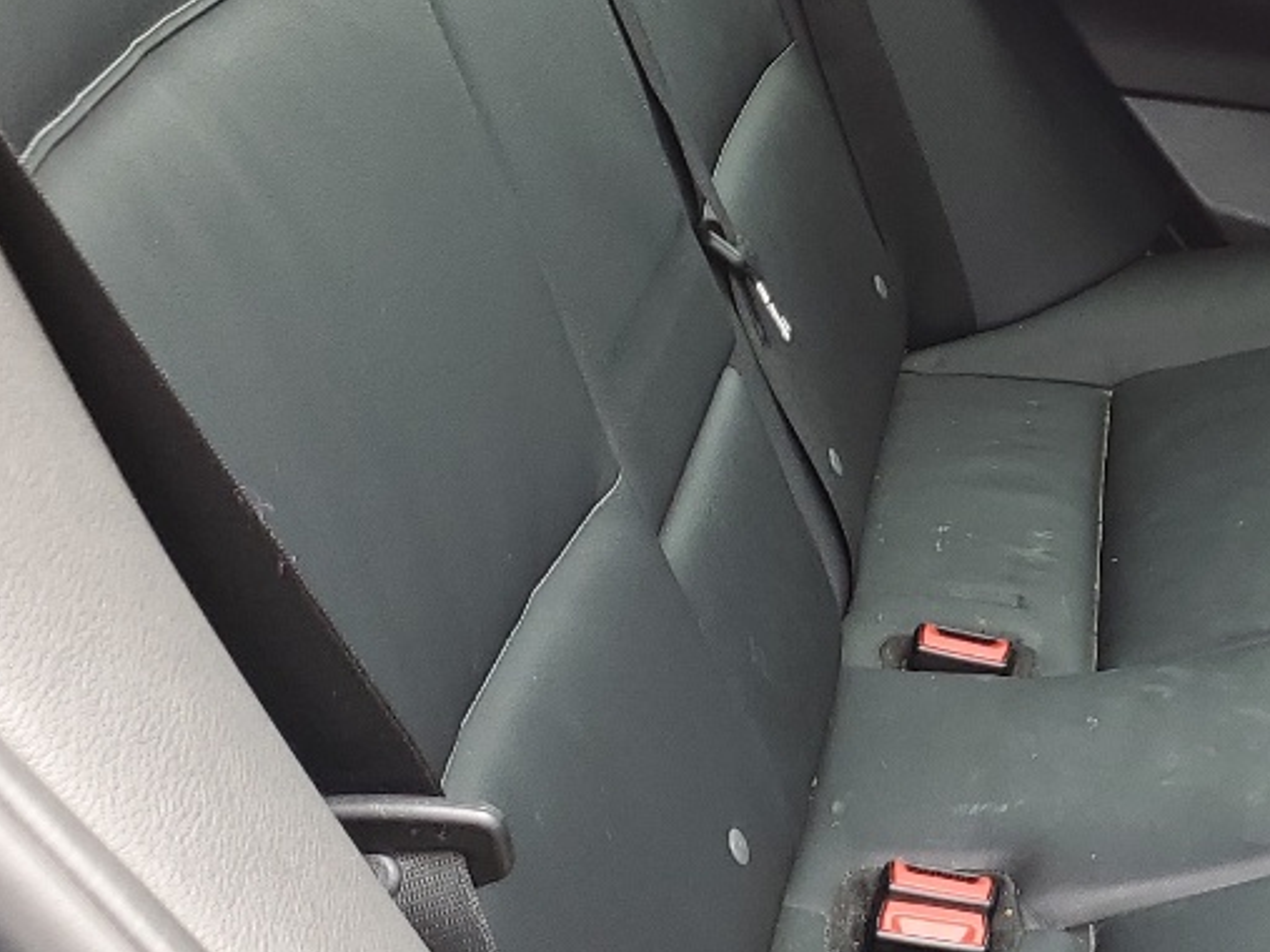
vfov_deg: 18.0
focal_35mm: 82
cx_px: 1821
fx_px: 3008
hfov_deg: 20.8
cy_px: 451
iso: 50
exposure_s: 1/128
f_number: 1.5
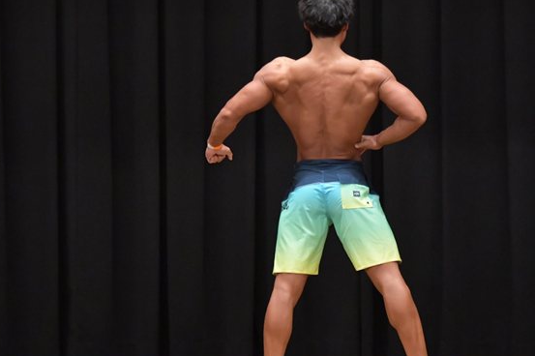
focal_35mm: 304
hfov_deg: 6.8
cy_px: 201
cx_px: 314
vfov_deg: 4.5
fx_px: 4515
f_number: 5.6
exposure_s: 1/400
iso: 6400
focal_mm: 145
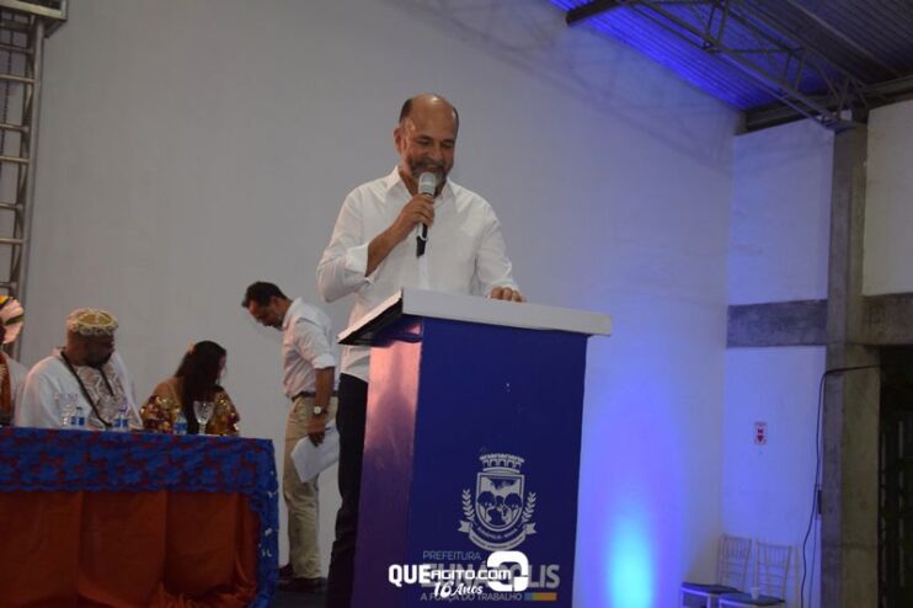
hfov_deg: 38.9
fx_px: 1293
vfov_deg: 26.5
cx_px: 456
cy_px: 304
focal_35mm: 51
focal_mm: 34
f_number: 4.2
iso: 900
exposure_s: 1/60
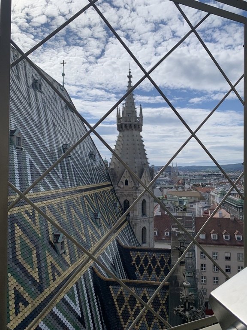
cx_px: 124
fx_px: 247
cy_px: 165
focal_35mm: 26
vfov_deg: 67.3
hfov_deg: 53.1
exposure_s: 1/5405
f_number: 1.8
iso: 25
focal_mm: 4.25
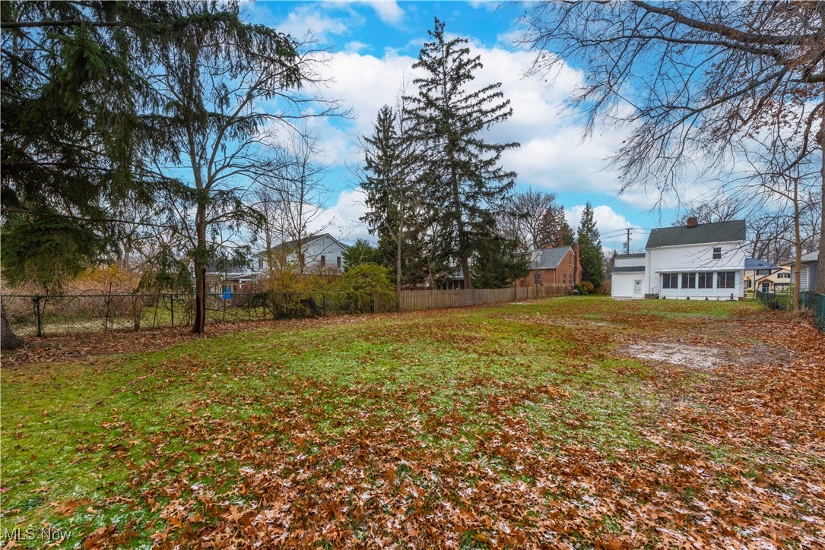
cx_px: 412
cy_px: 275
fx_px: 321
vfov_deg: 81.2
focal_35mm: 14
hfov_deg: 104.2
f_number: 9
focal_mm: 14
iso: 800
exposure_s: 1/400
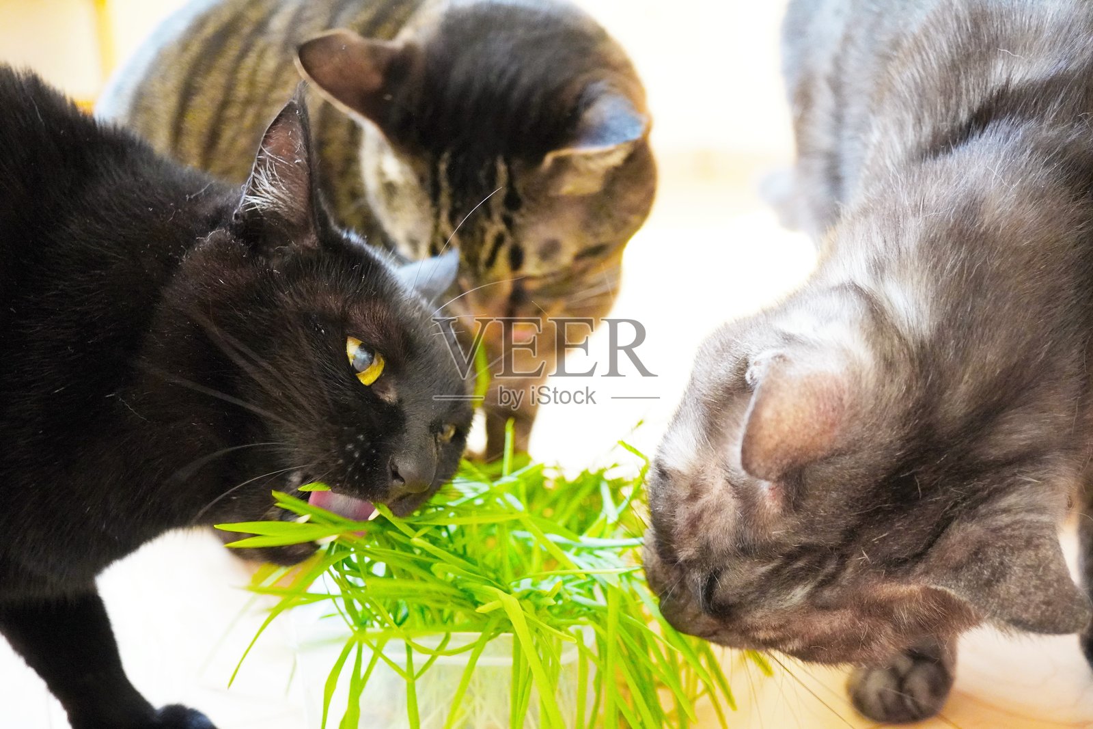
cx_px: 546
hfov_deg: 43.6
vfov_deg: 29.9
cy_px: 364
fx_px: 1366
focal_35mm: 45
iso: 5000
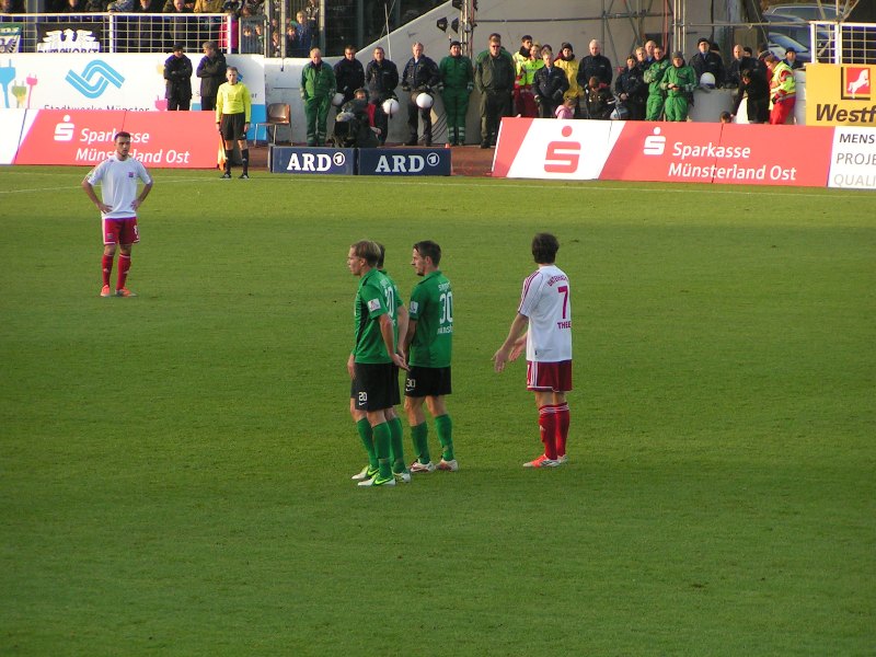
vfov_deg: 6.3
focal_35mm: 236
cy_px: 328
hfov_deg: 8.4
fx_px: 5972
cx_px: 438
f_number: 3.5
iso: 80
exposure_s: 1/250
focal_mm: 36.1
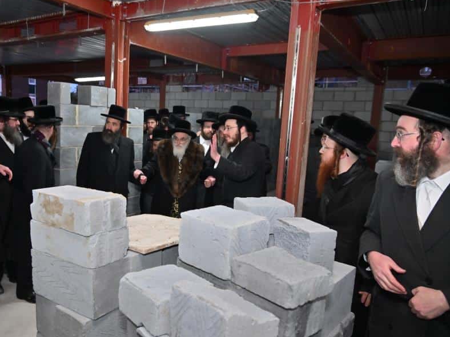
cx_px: 160
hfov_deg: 58.9
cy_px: 169
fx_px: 390
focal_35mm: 30
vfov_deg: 46.8
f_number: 4
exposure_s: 1/100
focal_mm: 24
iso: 1000
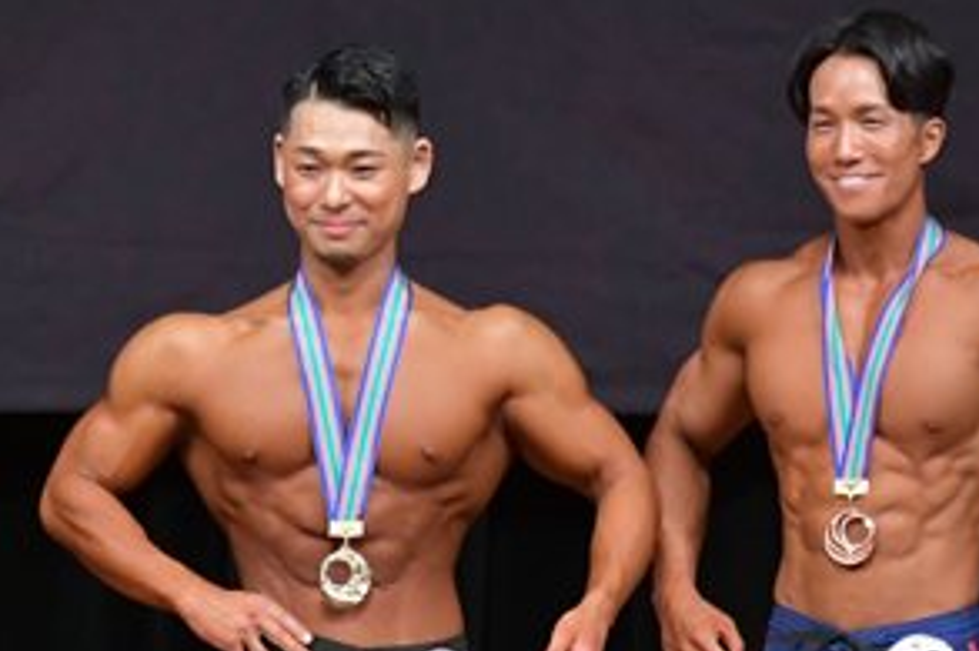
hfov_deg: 2.9
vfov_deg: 1.9
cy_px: 611
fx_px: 19378
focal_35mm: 713
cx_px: 219
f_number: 5.6
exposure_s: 1/400
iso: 4000
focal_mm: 180
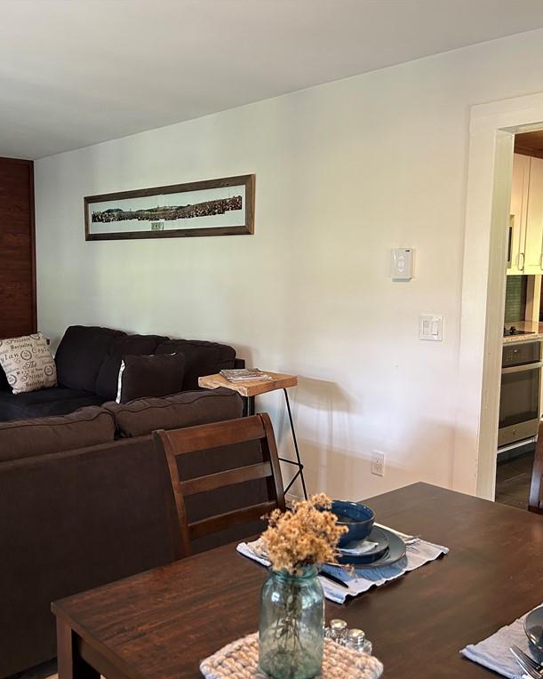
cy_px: 339
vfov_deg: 52.8
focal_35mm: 34
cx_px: 206
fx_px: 683
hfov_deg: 43.0
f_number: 1.5
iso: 160
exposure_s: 1/60
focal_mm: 5.7
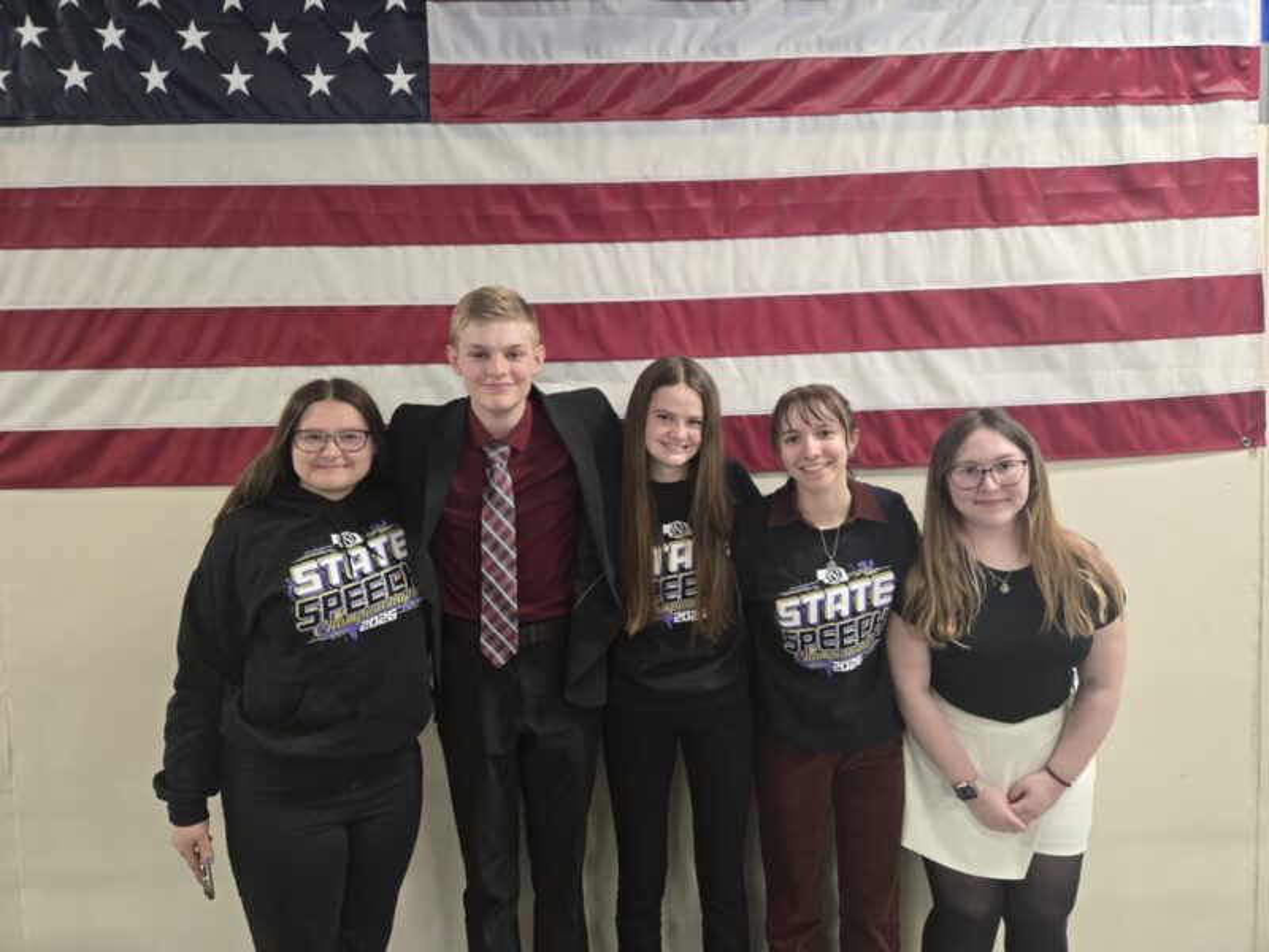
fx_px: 843
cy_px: 476
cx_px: 634
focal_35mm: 23
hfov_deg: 73.9
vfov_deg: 58.9
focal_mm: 5.4
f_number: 1.8
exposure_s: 1/120
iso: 500
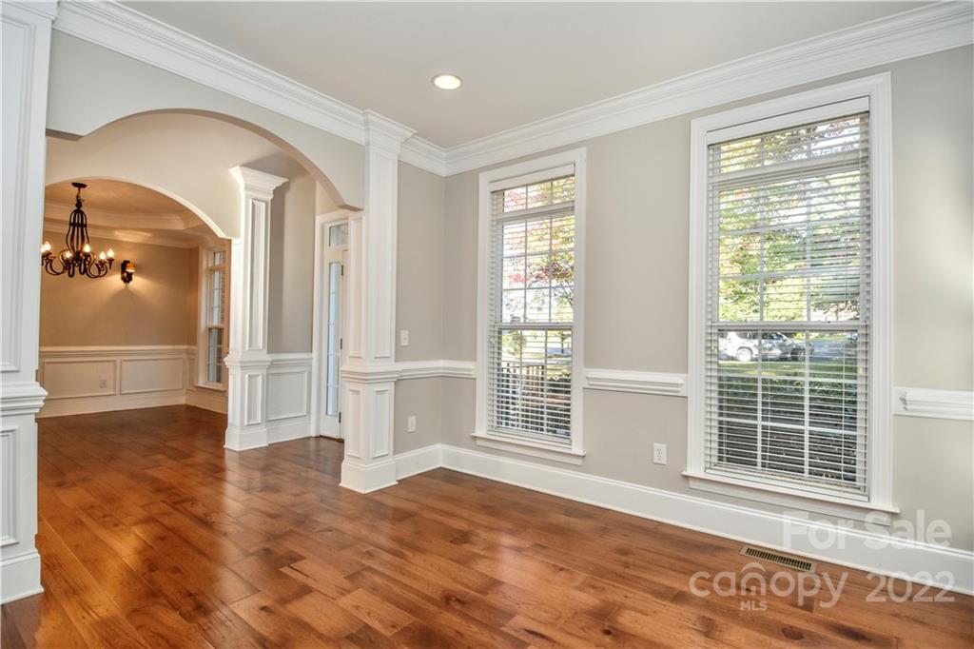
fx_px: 487
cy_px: 324
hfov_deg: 90.0
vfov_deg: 67.3
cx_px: 487
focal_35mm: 18
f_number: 5.6
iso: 500
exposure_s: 1/125
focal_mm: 12
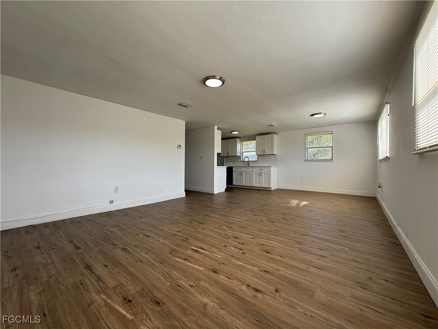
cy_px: 164
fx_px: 177
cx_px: 219
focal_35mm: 14
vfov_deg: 85.7
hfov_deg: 102.1
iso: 50
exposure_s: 1/171
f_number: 2.2
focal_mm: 2.22
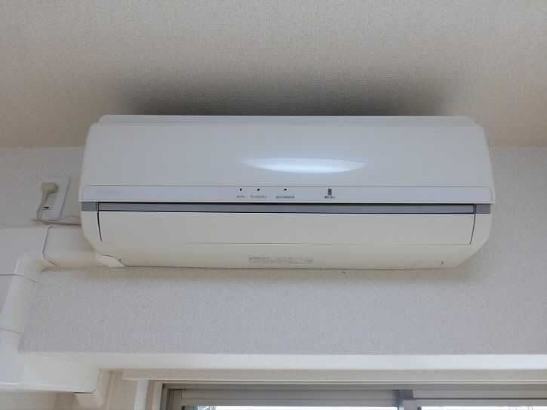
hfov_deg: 71.6
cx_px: 274
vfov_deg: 56.8
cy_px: 205
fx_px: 379
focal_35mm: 24
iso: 160
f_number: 3.3
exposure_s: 1/60
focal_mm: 4.3
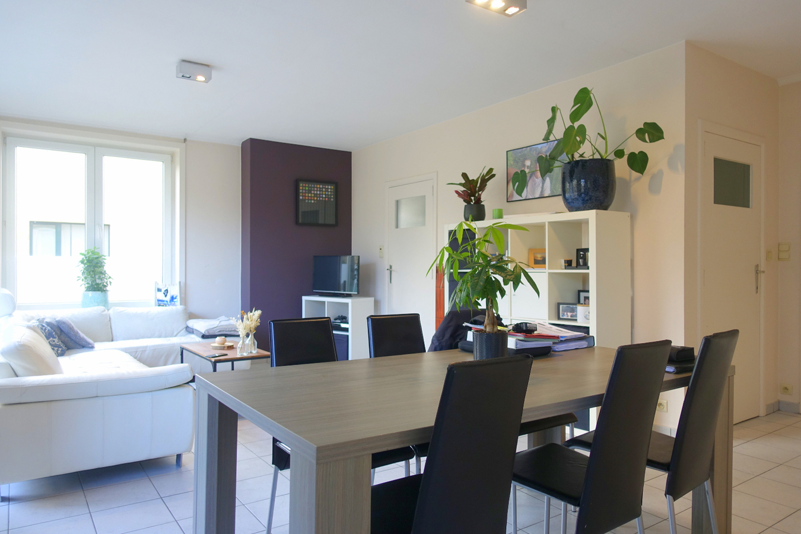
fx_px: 534
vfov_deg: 53.1
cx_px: 400
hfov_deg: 73.7
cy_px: 267
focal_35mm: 24
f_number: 2
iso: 125
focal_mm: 8.8
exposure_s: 1/30
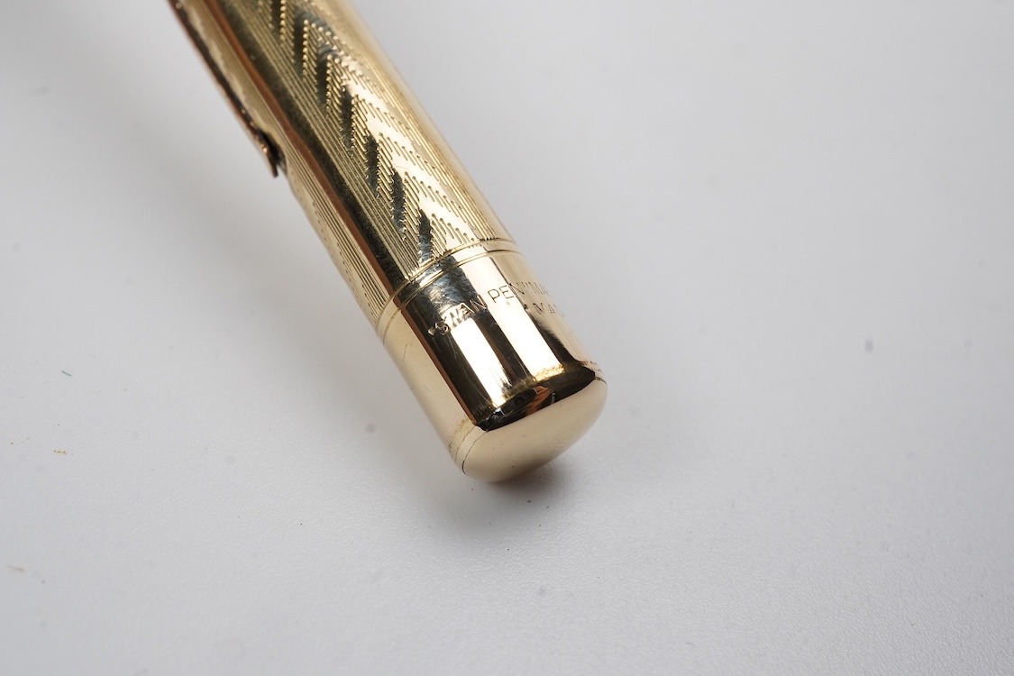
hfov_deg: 43.6
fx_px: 1267
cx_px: 507
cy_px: 338
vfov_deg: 29.9
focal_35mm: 45
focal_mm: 30
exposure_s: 1/100
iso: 500
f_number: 22
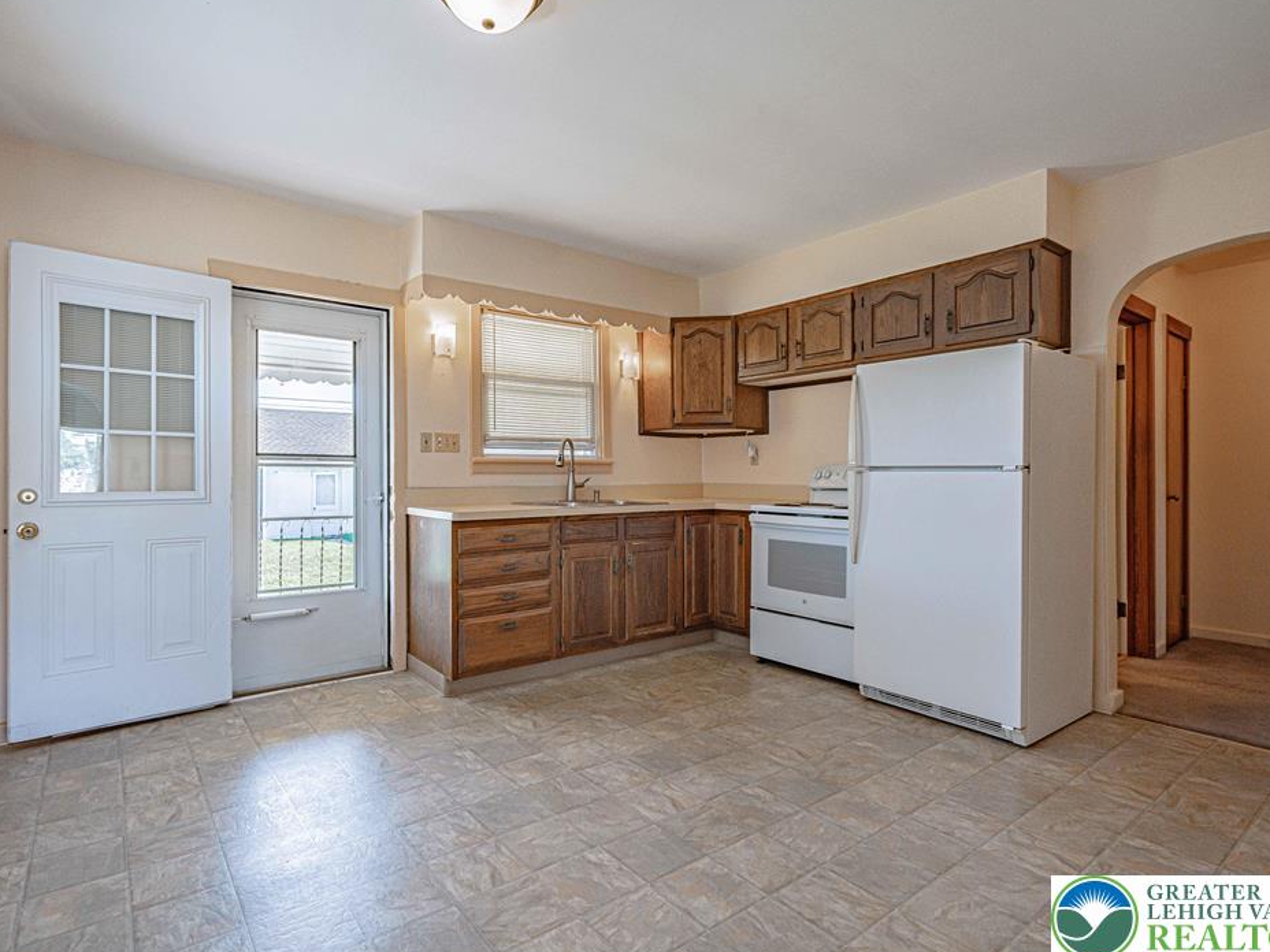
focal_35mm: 18
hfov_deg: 87.7
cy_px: 477
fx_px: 660
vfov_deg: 71.6
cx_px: 605
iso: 1250
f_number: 4
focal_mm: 16
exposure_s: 1/2000
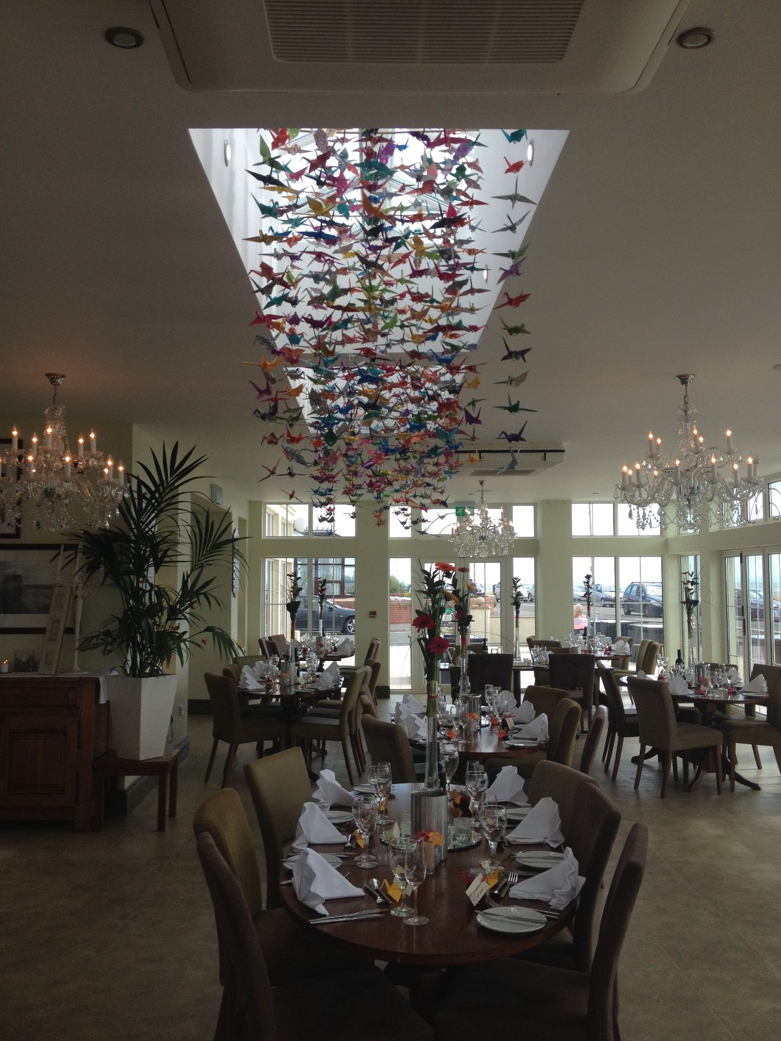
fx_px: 1053
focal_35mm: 35
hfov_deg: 40.7
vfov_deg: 52.6
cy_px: 520
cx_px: 390
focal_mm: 4.28
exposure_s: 1/493
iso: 50
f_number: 2.4
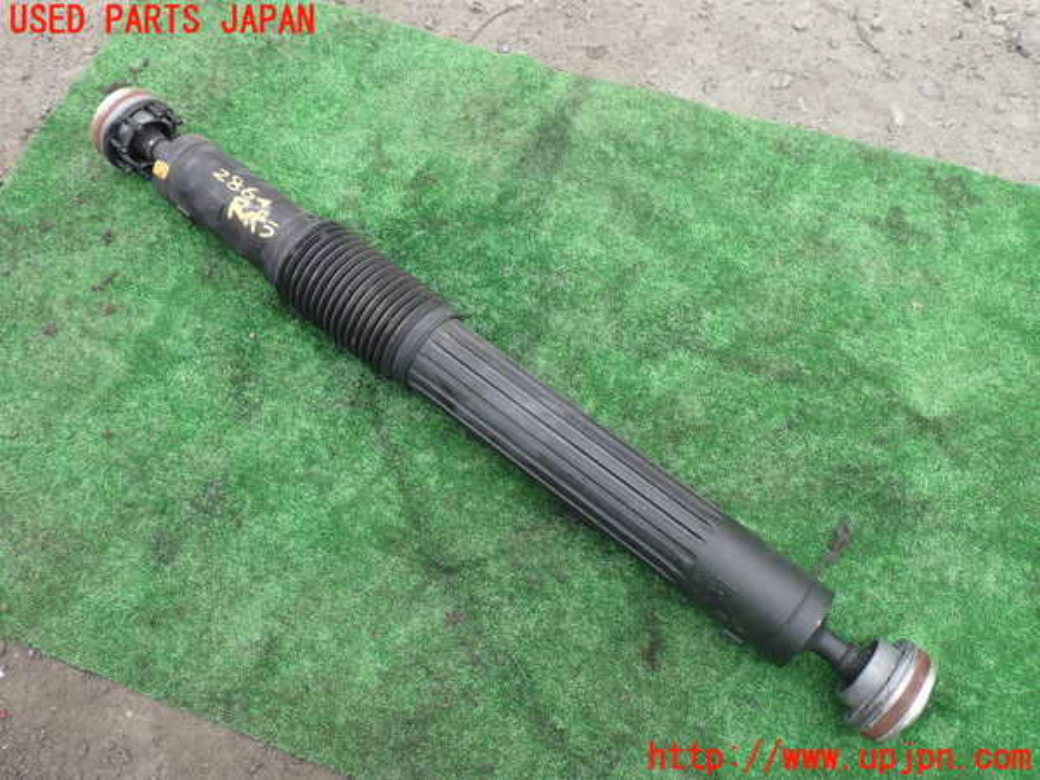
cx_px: 520
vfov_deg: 46.8
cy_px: 390
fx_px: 901
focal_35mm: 30
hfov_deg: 60.0
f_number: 3.2
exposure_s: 1/160
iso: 100
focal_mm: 5.4
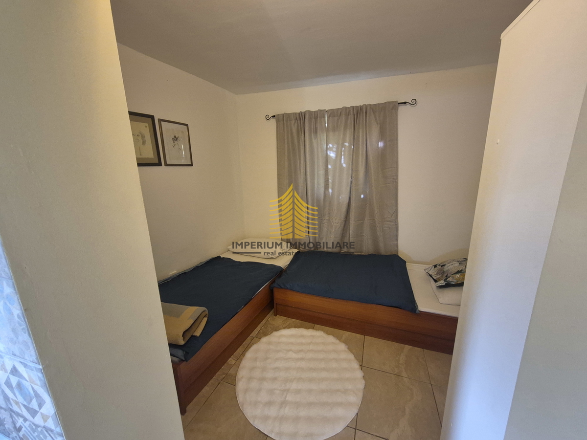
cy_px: 220
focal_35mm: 13
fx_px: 220
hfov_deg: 106.2
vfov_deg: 89.9
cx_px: 294
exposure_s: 1/50
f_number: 2.2
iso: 500
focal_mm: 1.74
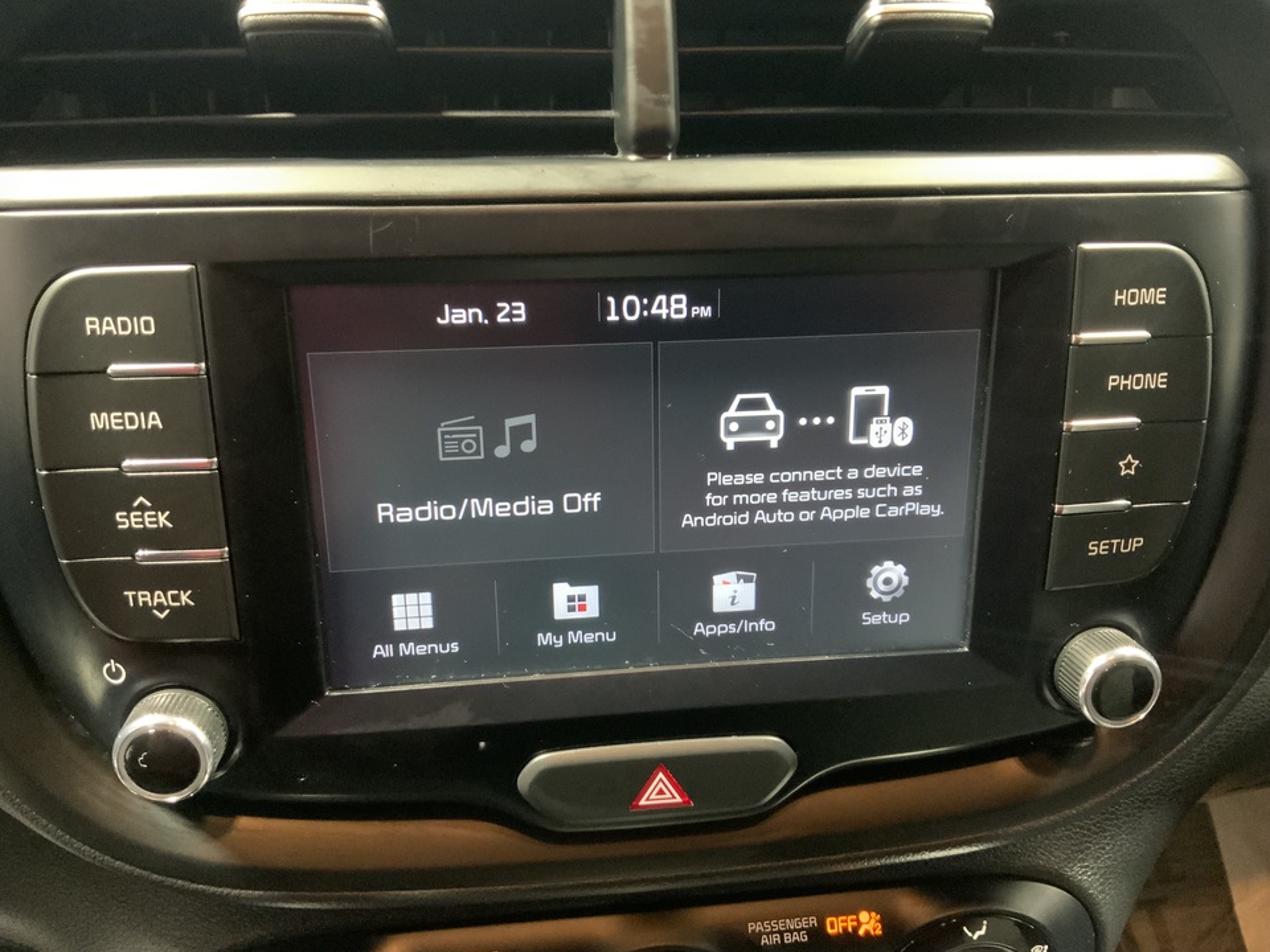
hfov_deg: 61.7
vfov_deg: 48.2
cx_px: 635
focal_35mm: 29
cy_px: 476
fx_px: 1064
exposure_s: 1/30
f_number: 1.8
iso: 500
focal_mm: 3
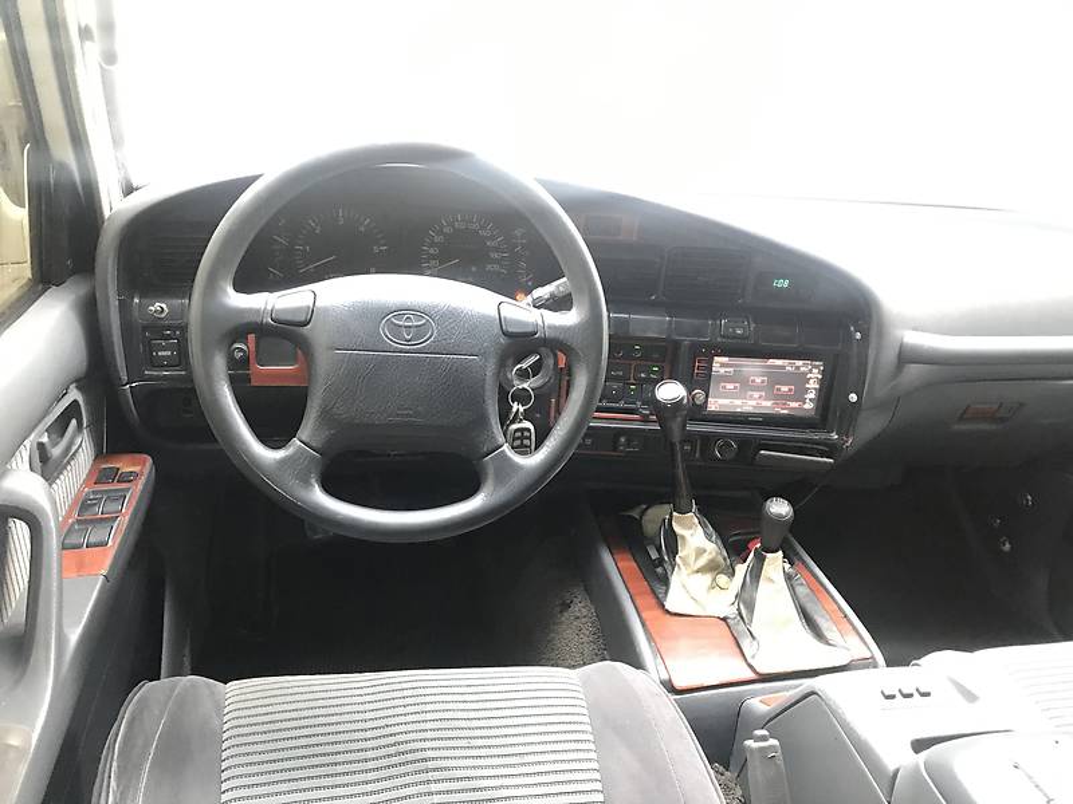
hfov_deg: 63.4
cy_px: 402
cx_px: 536
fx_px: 868
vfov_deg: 49.7
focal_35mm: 28
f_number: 1.8
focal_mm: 4
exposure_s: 1/14
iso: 100
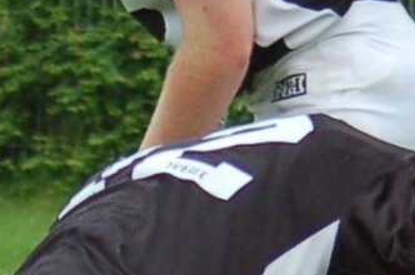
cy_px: 495
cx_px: 125
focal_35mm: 695
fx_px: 7996
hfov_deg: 3.0
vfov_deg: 2.0
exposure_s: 1/1000
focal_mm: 70
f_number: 4
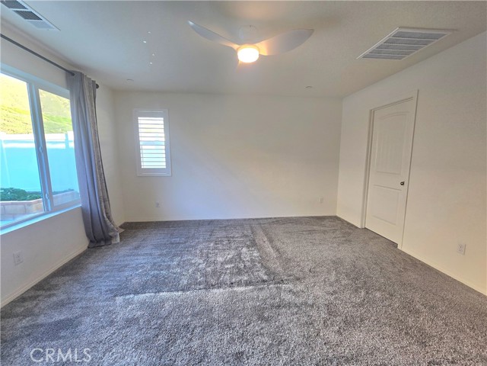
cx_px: 244
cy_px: 183
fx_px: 183
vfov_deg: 89.9
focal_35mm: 13
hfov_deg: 106.2
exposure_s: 1/60.2
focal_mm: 2.2
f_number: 2.2
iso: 80
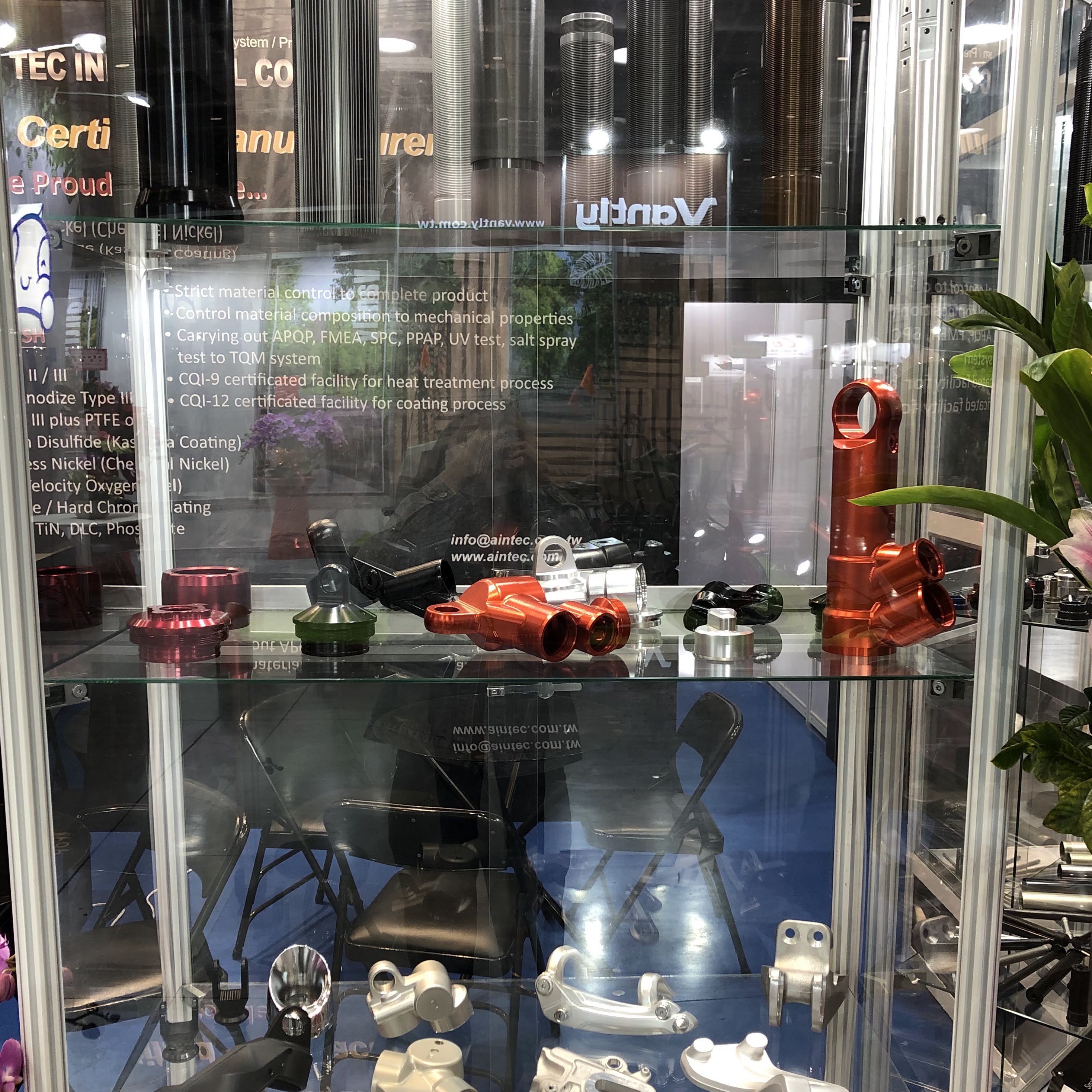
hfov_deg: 48.5
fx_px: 1213
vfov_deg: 48.4
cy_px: 606
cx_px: 549
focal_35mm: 34
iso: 40
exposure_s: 1/24
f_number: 1.8
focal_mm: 3.99
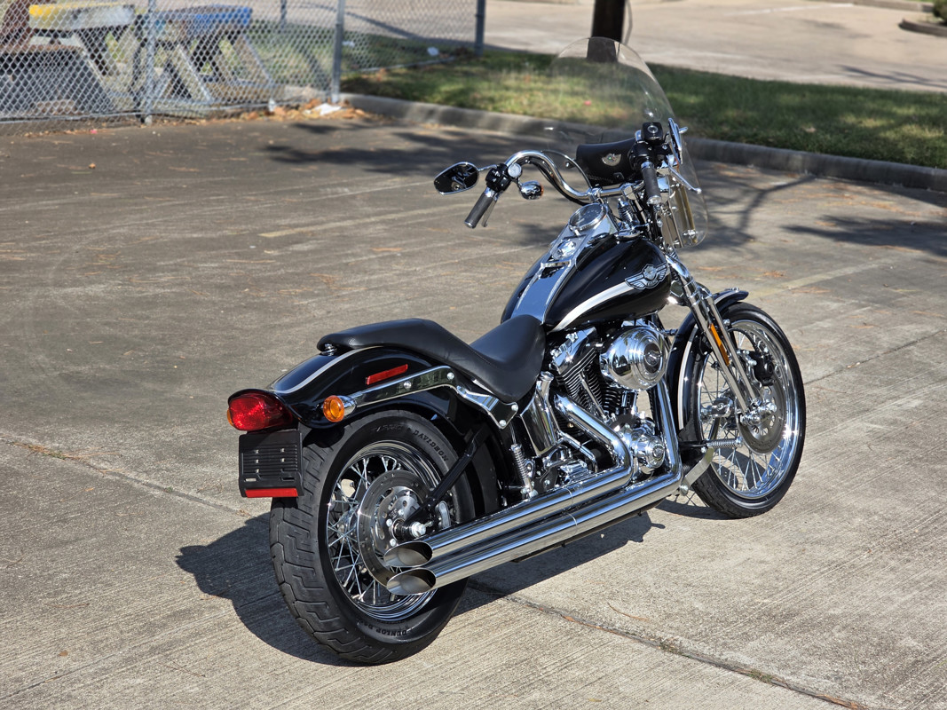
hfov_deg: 28.2
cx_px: 474
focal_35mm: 69
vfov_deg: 21.3
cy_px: 355
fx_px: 1887
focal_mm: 7.9
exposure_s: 1/2021
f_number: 2.4
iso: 50
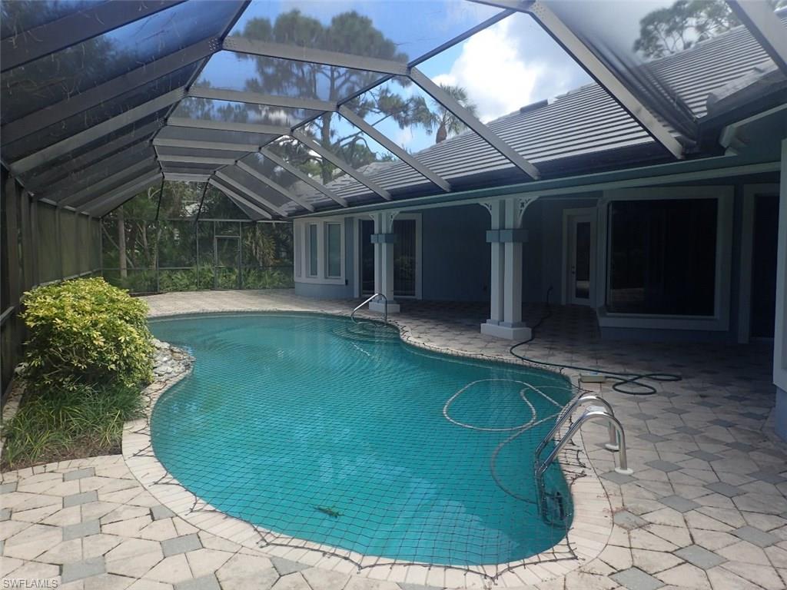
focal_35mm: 25
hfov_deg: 69.4
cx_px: 394
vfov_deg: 54.9
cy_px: 295
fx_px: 568
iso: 100
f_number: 2.8
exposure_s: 1/250
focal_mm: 4.5
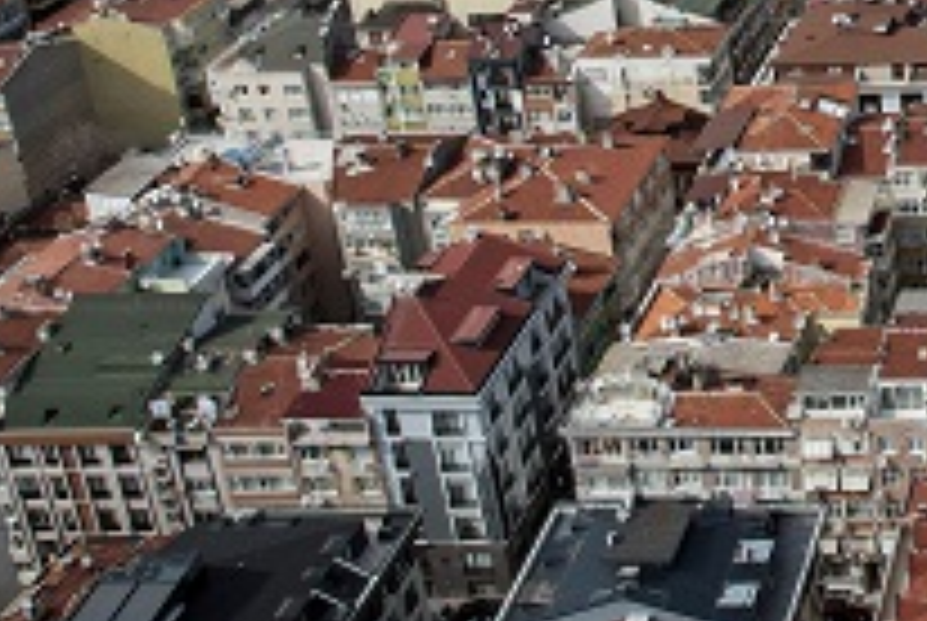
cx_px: 1215
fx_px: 1650
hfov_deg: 26.5
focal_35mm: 64
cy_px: -68
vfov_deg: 20.3
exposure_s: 1/2000
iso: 120
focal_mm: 8.38
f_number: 2.8
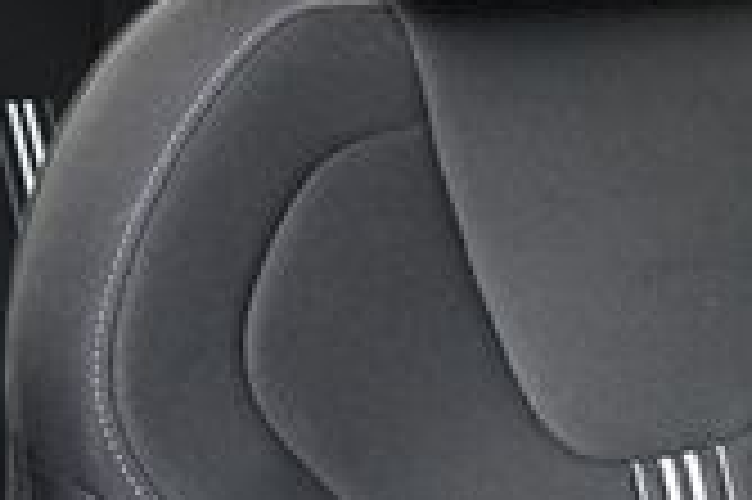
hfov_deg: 16.4
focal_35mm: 115
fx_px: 2400
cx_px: 1090
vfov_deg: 11.9
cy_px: 261
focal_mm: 20
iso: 3200
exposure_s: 1/80
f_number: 3.8
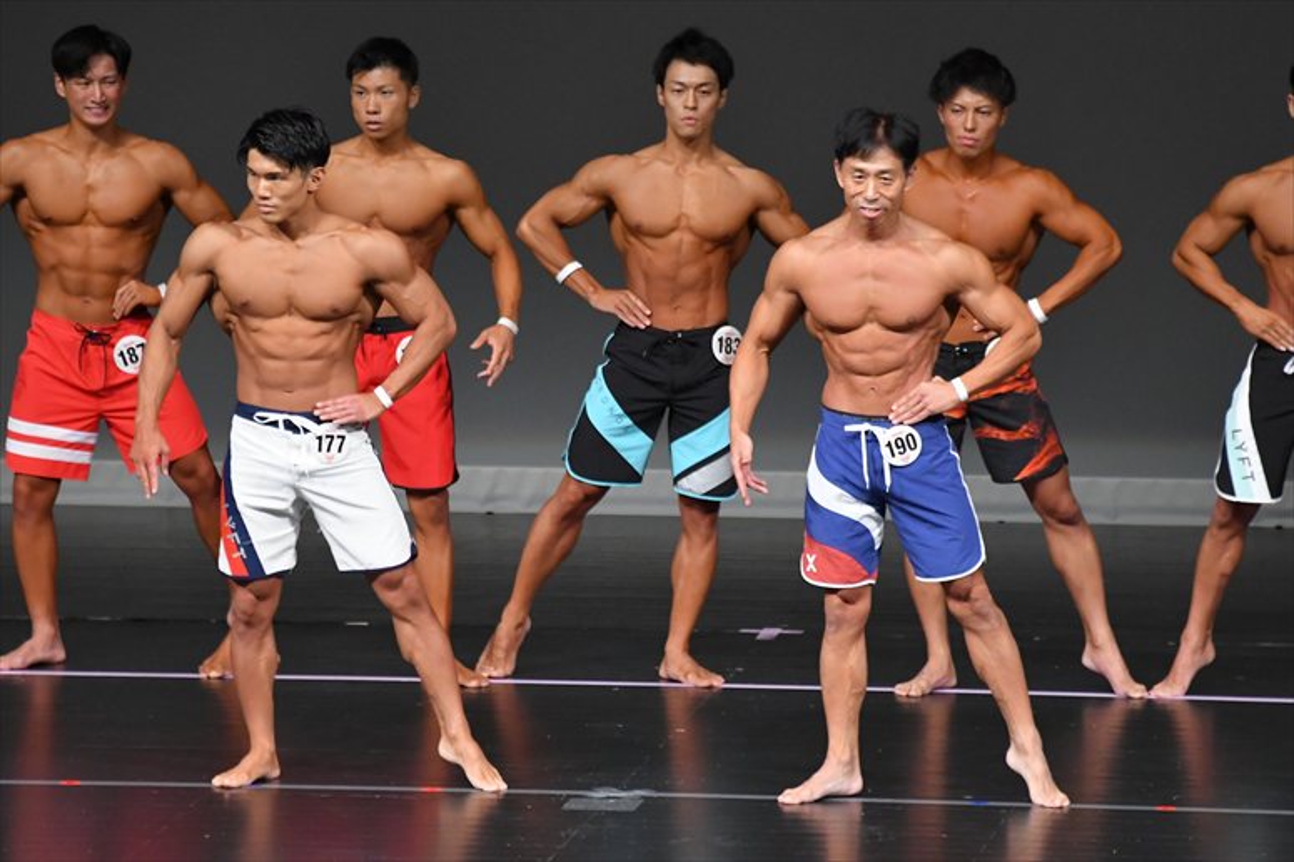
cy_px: 431
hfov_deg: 6.0
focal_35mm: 345
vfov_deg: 4.0
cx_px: 647
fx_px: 12395
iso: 4000
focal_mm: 230
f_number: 5.6
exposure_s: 1/400
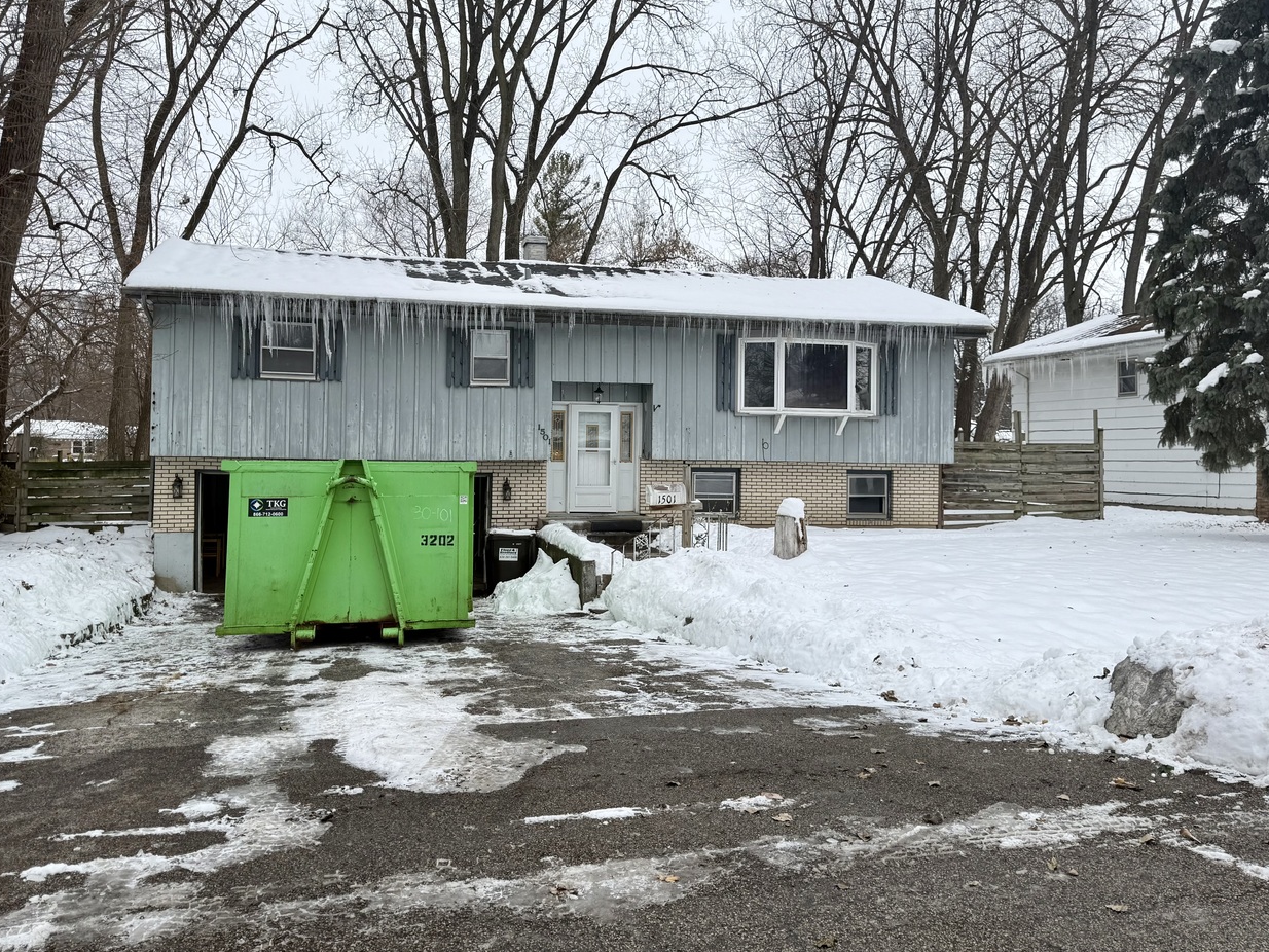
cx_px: 601
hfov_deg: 63.4
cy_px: 417
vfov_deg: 49.6
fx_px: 1027
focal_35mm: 28
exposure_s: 1/1855
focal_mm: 6.76
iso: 80
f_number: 1.78
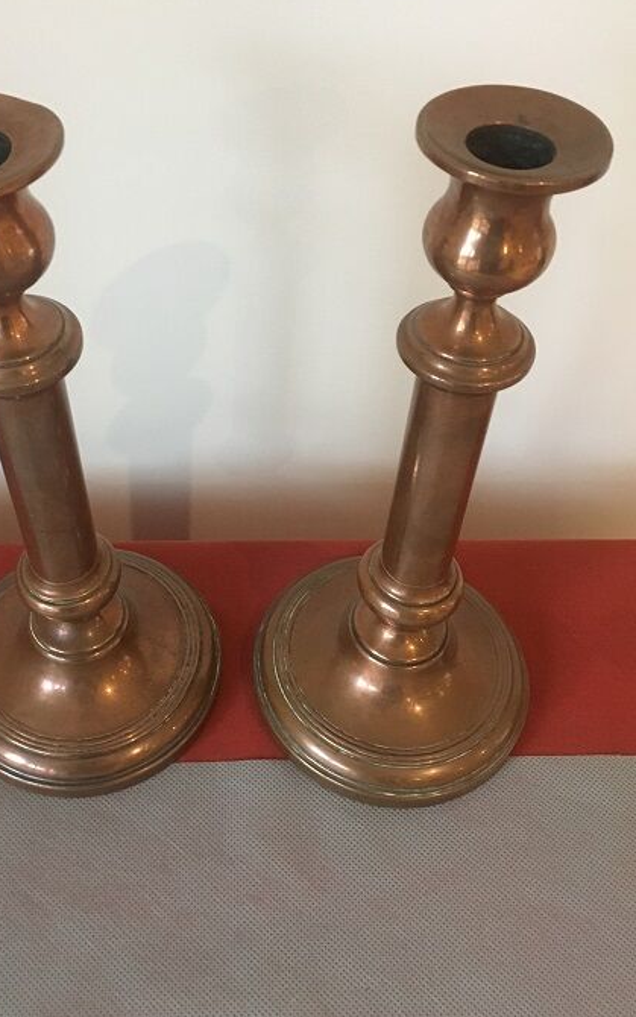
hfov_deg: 34.3
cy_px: 447
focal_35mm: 37
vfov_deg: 52.6
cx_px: 245
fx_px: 1026
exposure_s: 1/33
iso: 250
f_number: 2.2
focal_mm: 4.15
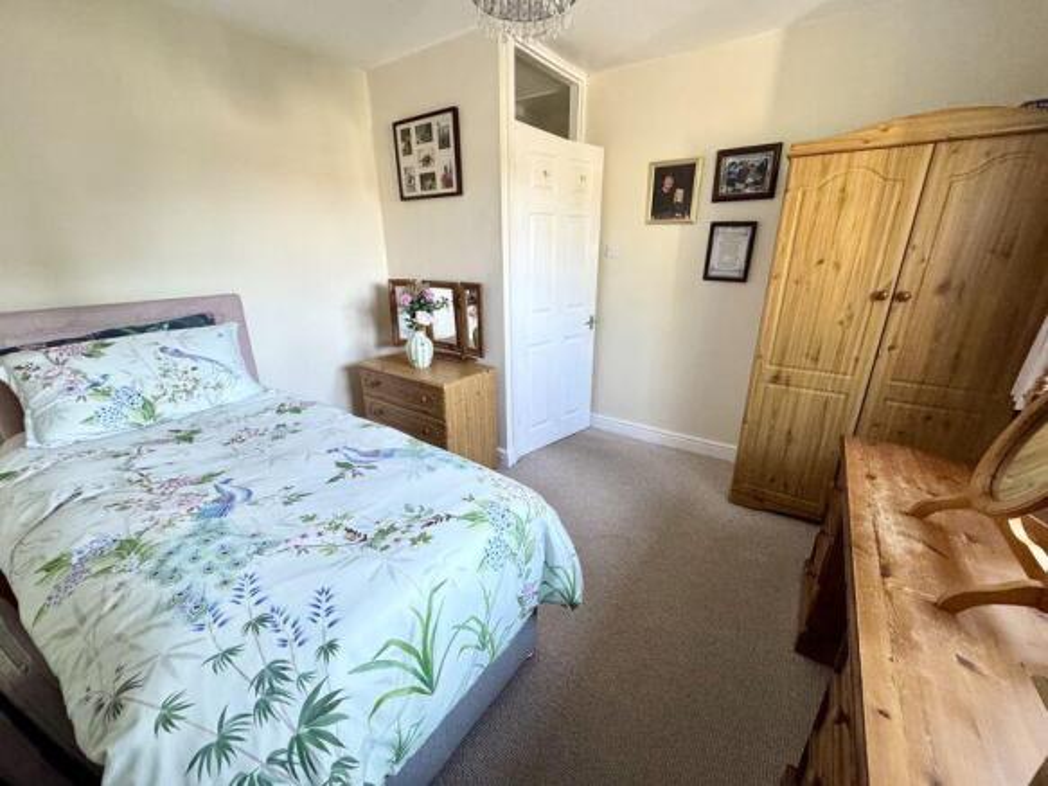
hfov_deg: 102.1
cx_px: 524
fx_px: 424
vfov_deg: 85.7
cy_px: 393
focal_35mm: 14
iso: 320
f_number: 2.2
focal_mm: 2.22
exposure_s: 1/88
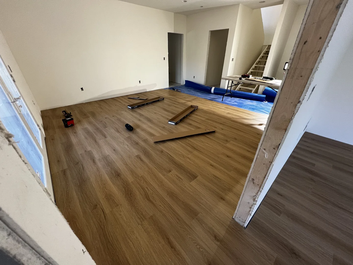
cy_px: 132
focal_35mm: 13
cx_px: 176
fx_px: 133
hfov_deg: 106.2
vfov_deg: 89.9
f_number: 1.8
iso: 160
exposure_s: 1/60
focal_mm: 1.57
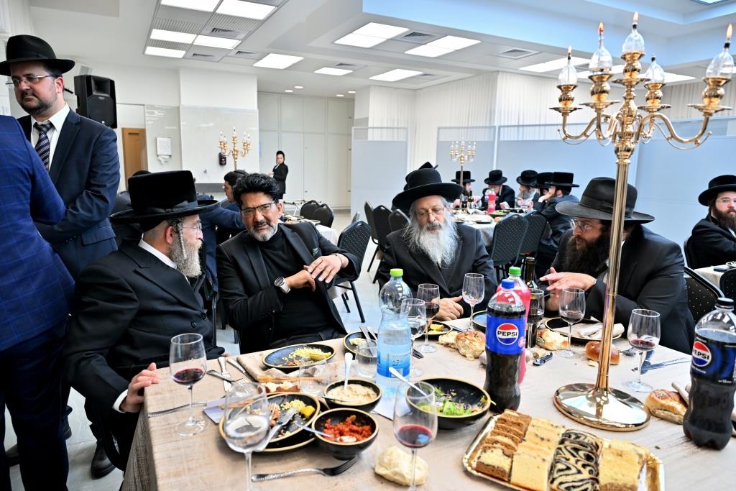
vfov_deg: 53.1
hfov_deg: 73.7
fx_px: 491
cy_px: 246
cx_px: 368
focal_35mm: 24
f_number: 4
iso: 640
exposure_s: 1/250
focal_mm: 24
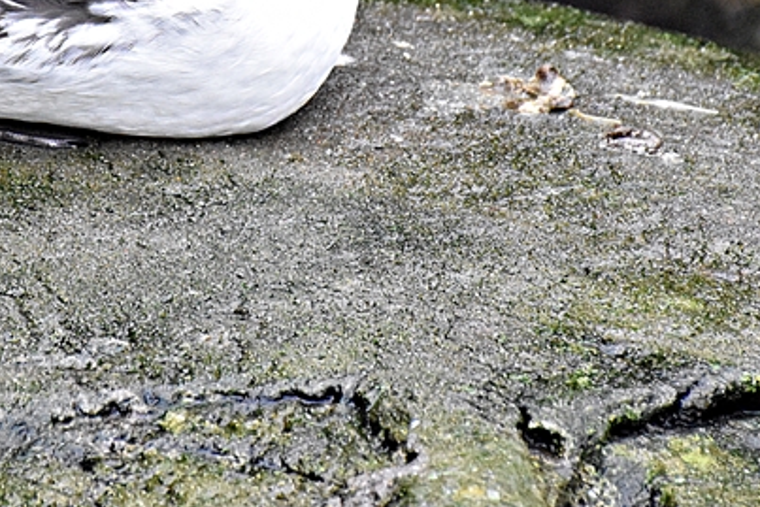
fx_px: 11256
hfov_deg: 3.9
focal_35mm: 533
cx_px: 173
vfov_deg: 2.6
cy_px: -80
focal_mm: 140
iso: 5000
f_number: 5.6
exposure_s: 1/500
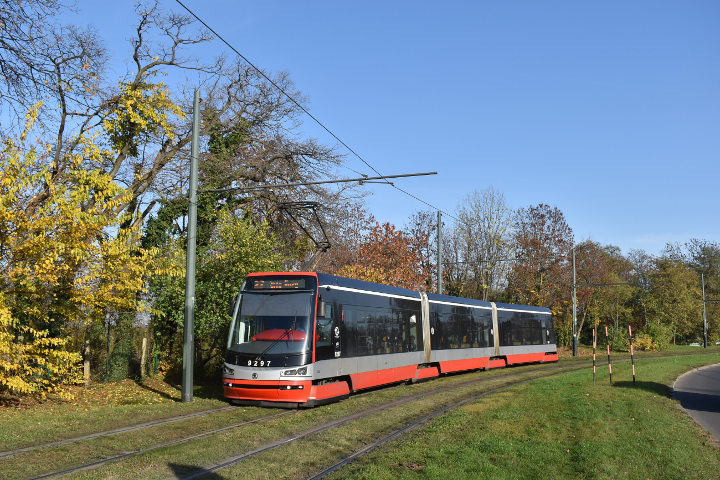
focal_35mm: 36
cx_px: 360
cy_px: 240
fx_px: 720
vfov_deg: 36.9
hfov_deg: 53.1
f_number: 7.1
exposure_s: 1/1250
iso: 320
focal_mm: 24
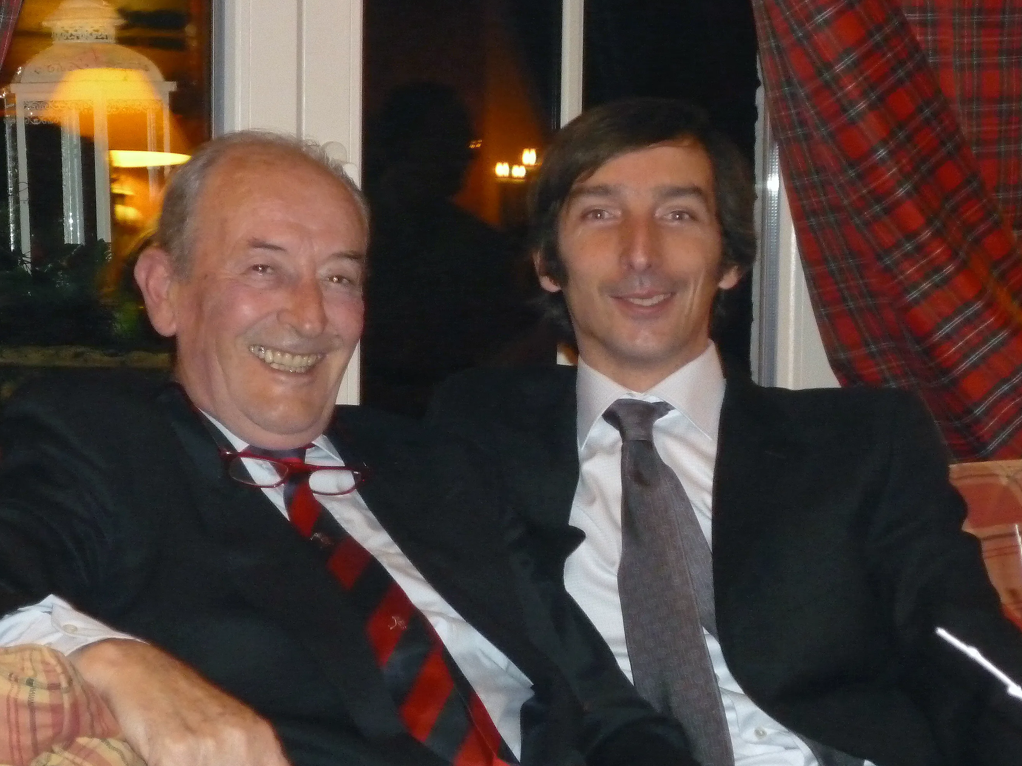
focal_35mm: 101
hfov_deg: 19.4
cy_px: 382
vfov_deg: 14.6
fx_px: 2982
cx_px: 510
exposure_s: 1/8
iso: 800
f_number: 4.4
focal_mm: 13.6
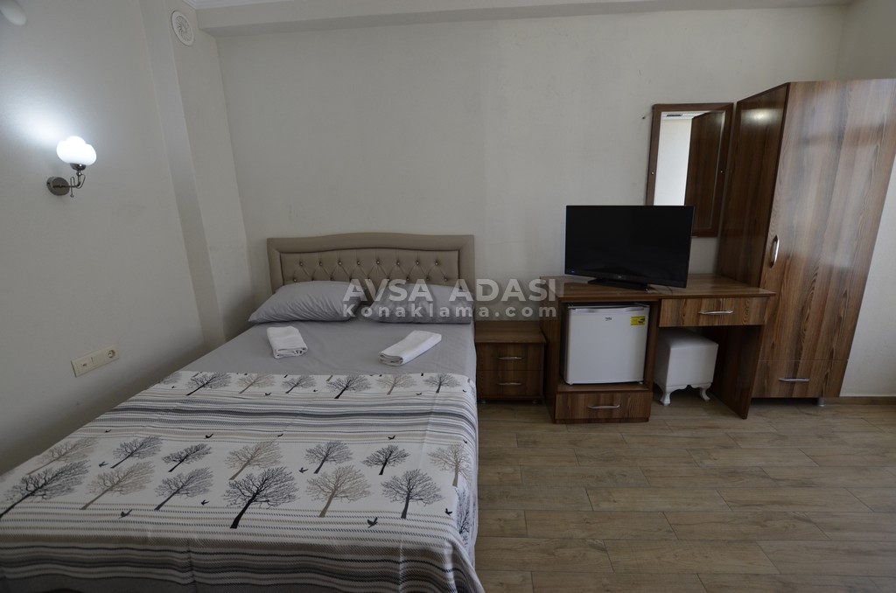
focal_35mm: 15
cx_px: 448
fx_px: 373
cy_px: 296
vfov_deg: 77.1
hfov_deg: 100.5
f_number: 4.8
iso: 400
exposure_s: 1/90
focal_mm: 10
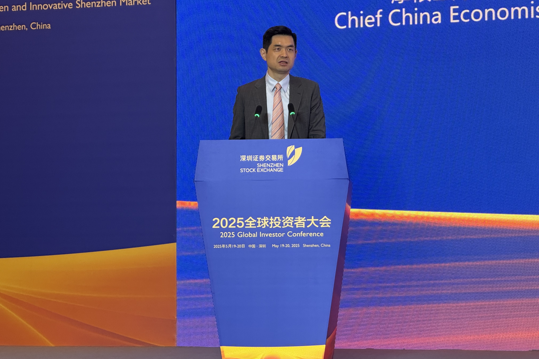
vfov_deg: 11.0
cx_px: 269
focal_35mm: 125
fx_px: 1871
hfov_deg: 16.4
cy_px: 162
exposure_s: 1/50
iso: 200
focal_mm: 15.66
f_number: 2.8
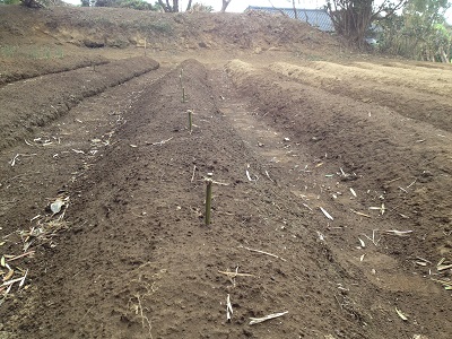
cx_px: 226
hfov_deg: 52.6
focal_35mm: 35
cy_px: 170
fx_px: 457
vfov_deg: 40.7
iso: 50
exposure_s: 1/187
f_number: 2.4
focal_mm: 4.28
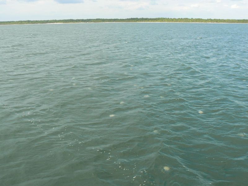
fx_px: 258
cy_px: 93
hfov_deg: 51.4
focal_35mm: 36
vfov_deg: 39.7
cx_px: 124
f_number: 5.6
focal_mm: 6
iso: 80
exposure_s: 1/200
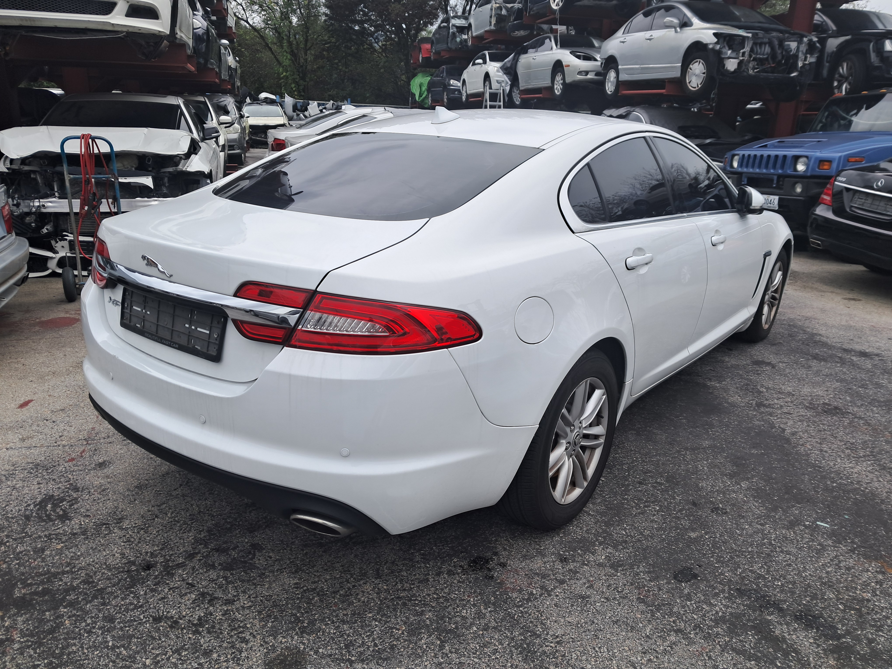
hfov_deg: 65.3
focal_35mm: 27
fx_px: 696
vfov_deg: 51.4
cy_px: 334
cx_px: 446
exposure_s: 1/174
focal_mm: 4
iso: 50
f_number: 1.8
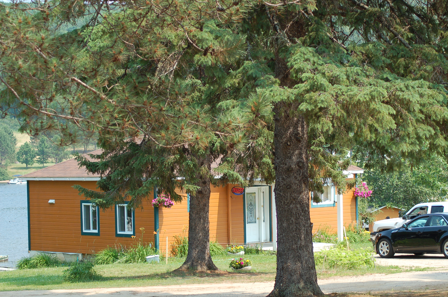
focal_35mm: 105
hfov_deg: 19.5
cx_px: 224
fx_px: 1304
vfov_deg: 13.0
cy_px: 148
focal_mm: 70
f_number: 5.6
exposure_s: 1/500
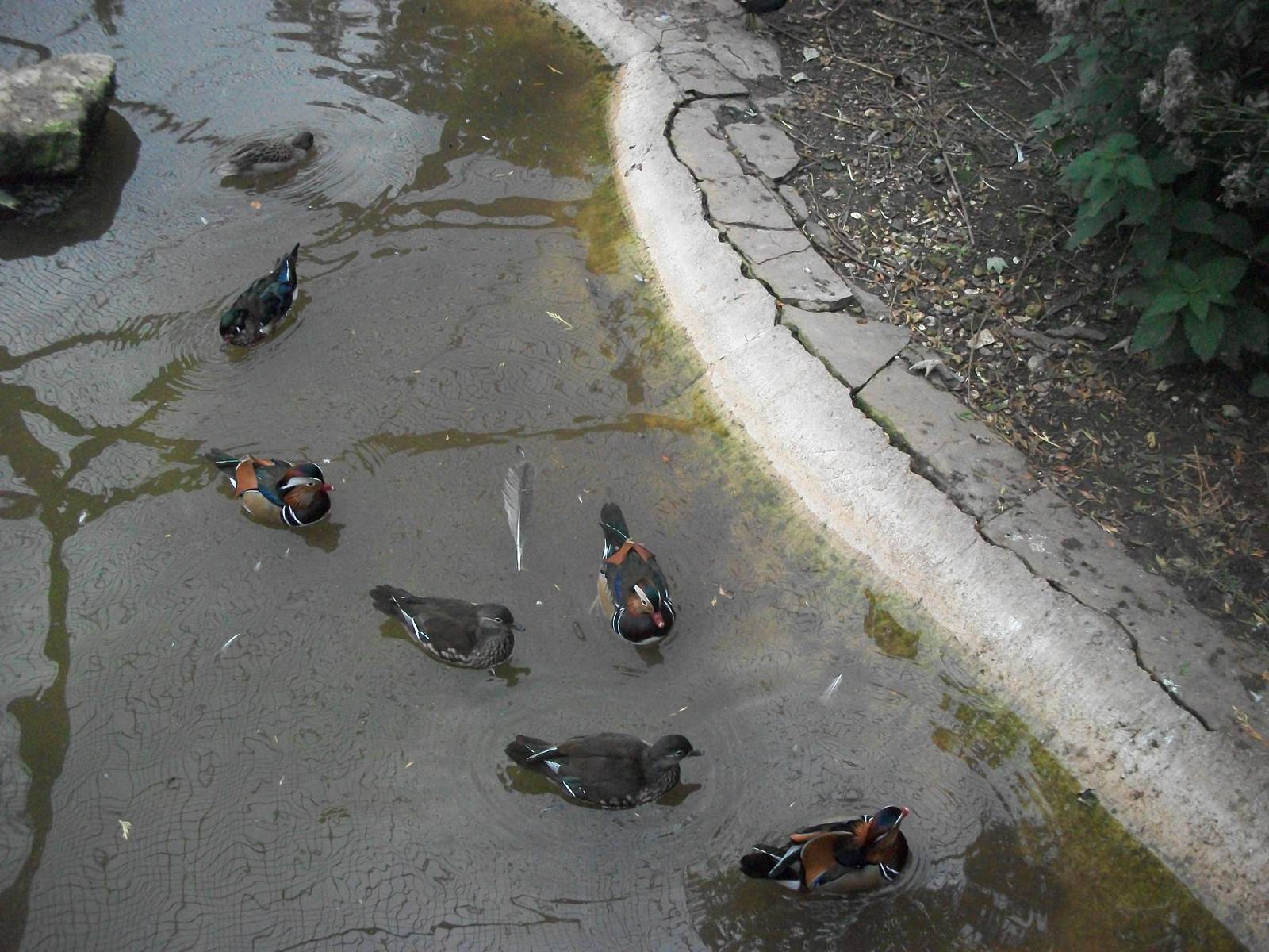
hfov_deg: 56.8
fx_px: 1173
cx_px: 634
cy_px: 476
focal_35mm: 32
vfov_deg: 44.2
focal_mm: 5.7
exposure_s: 1/500
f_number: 2.9
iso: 559
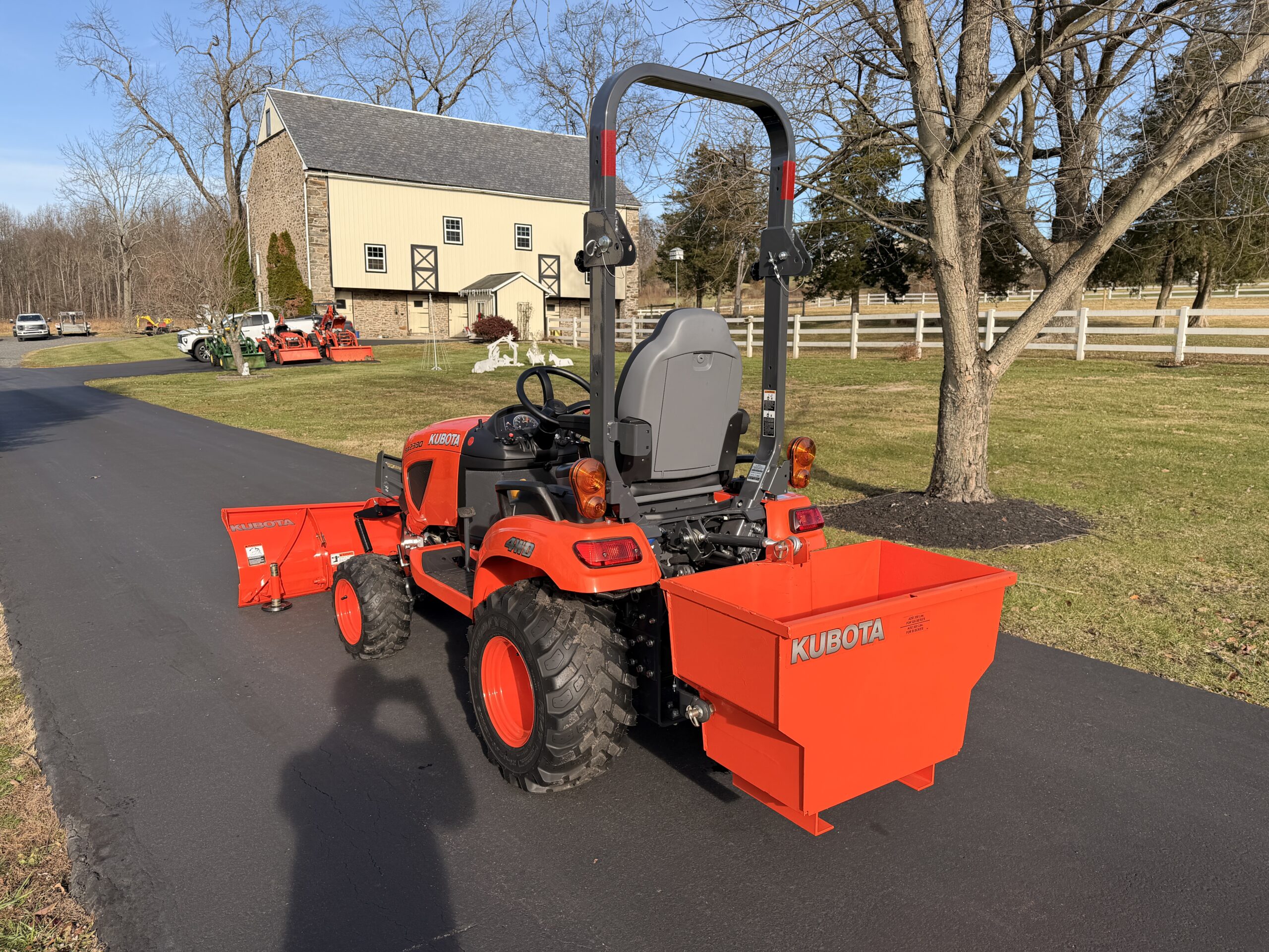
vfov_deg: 56.8
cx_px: 634
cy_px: 476
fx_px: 880
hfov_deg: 71.6
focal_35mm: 24
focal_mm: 6.76
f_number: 1.78
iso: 80
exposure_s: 1/2232
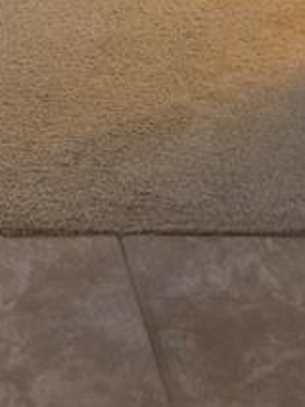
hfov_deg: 10.8
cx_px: -209
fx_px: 1527
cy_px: -712
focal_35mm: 130
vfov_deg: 11.2
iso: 640
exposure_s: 1/120
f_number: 1.7
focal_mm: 6.3
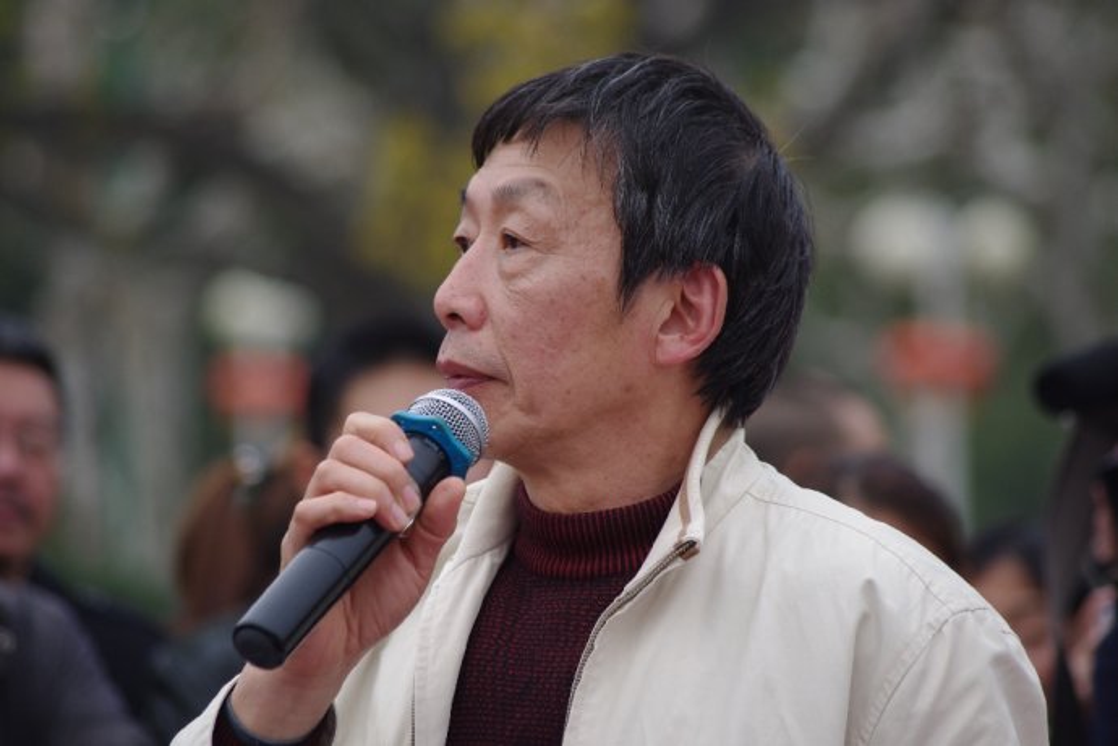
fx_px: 9782
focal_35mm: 315
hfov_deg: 6.5
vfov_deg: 4.4
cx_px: 559
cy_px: 373
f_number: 5.6
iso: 200
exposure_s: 1/320
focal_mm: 210
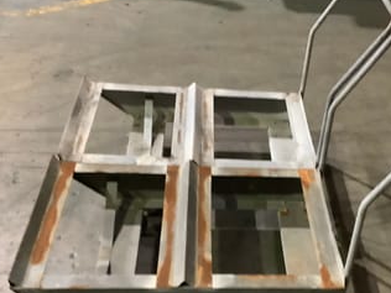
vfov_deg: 29.6
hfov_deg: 38.6
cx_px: 250
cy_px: 176
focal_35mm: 49
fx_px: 553
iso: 800
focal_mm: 3.3
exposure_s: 1/25
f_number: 2.4
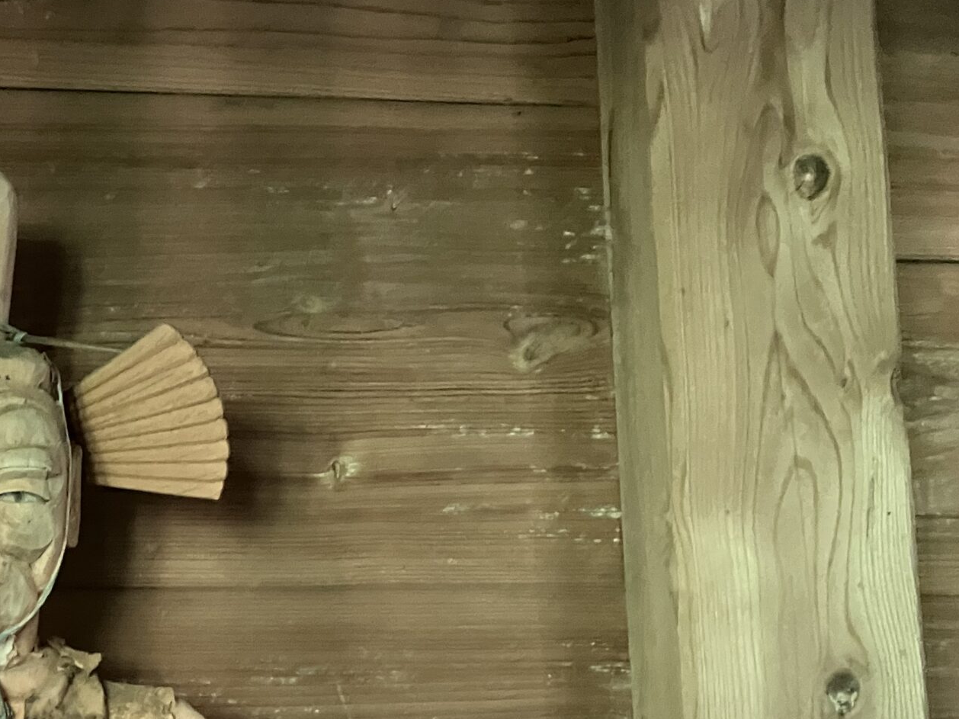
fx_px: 1579
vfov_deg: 24.7
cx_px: 10
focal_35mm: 57
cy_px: 690
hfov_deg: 31.4
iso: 640
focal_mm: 3.99
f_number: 1.8
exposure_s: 1/25
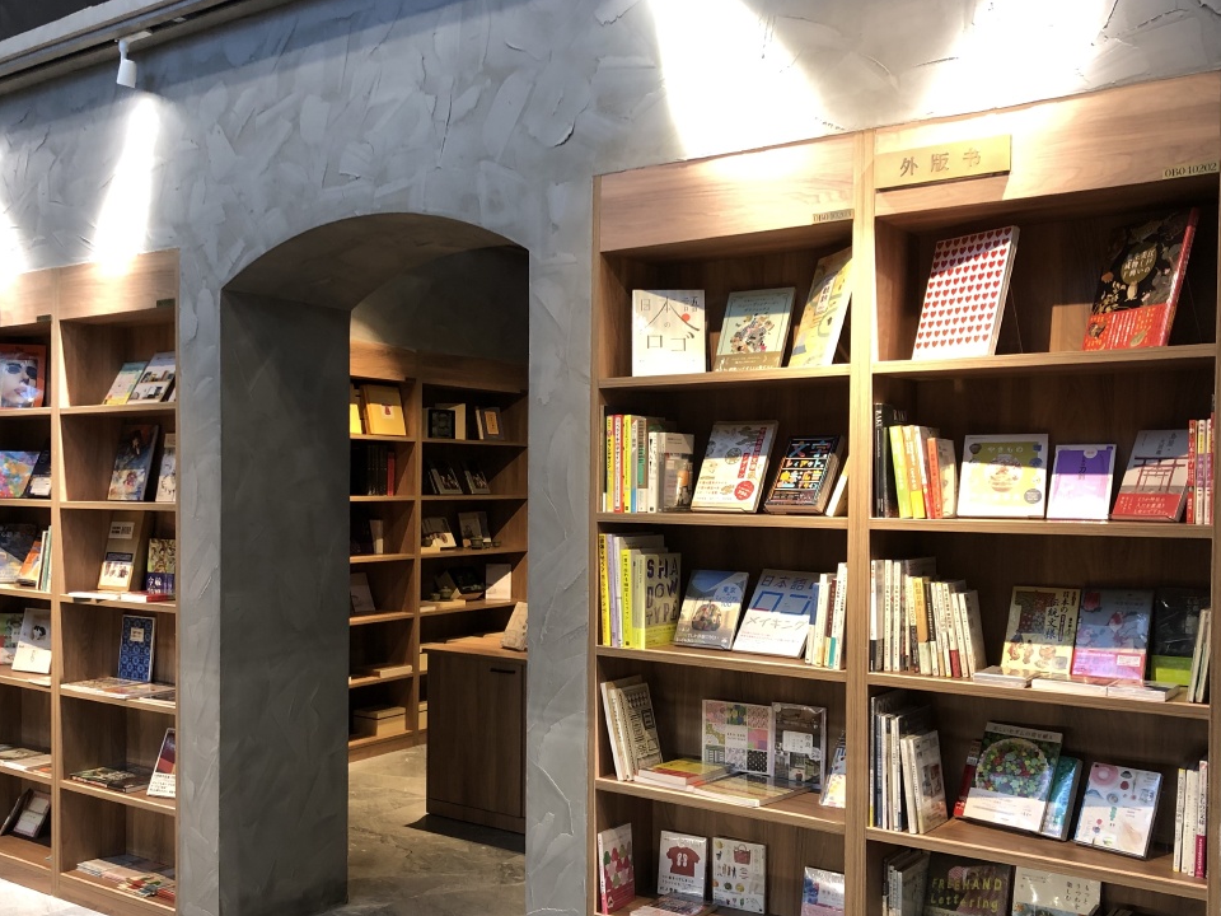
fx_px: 1235
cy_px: 514
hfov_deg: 52.5
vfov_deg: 40.6
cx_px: 534
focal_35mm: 35
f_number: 1.8
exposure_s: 1/17
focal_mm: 4
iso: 40
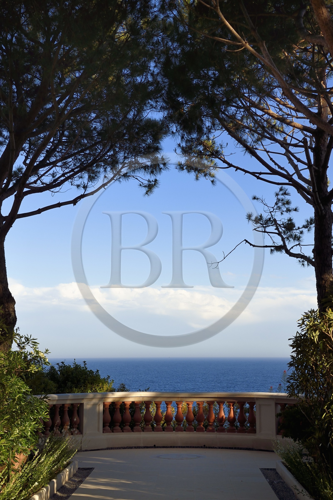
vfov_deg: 33.4
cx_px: 166
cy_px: 250
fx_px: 834
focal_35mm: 60
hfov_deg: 22.6
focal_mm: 60
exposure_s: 1/320
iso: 250
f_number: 13
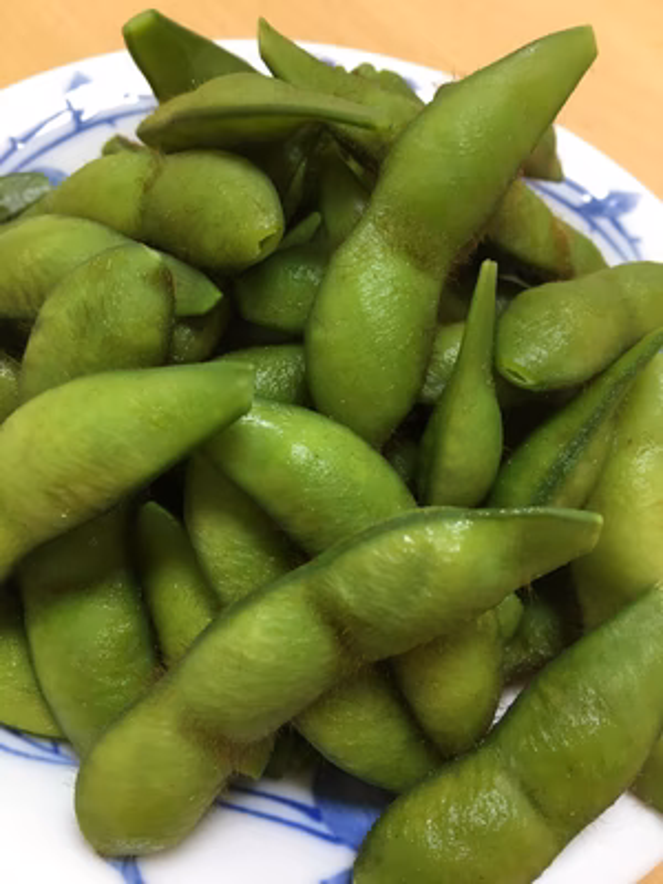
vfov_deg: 61.7
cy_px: 442
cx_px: 332
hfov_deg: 48.2
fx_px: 741
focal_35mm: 29
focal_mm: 4.15
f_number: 2.2
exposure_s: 1/30
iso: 64
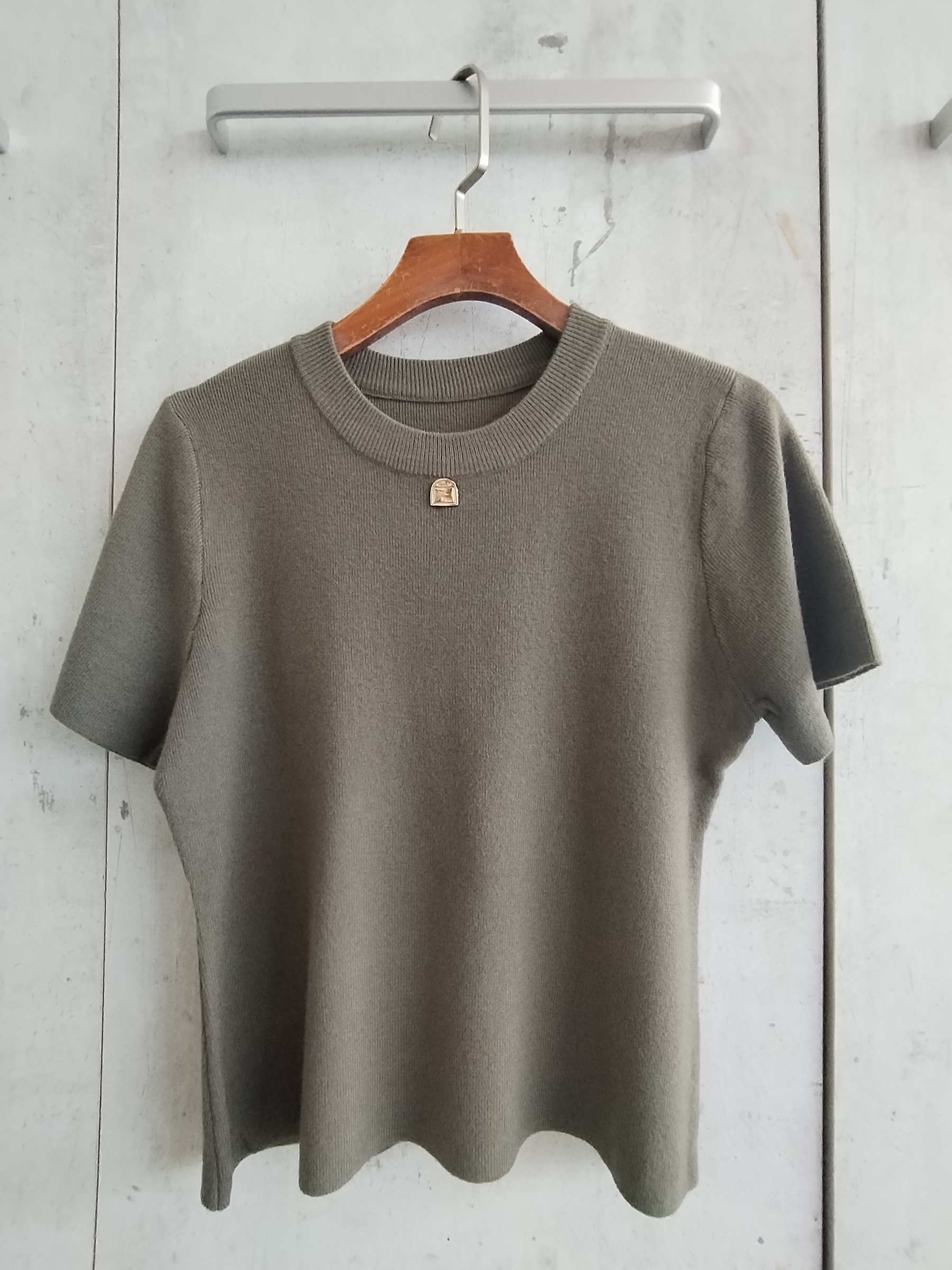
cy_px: 635
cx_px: 476
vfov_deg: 91.0
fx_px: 623
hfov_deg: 74.7
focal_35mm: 17
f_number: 2.2
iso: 150
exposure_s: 1/100
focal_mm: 1.42
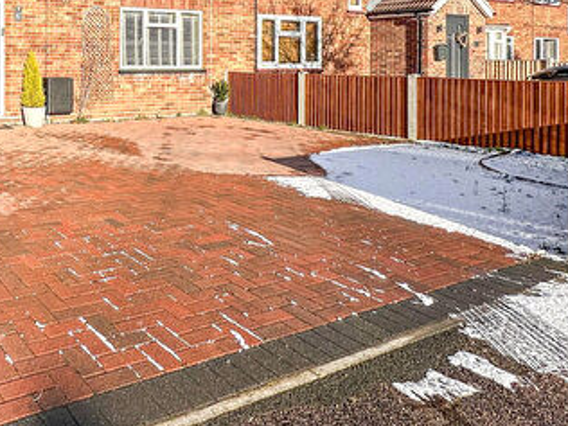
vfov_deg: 39.6
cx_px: 43
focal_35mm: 31
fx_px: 509
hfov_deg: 50.7
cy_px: -8
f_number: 2.2
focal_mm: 2.22
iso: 50
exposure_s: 1/1618
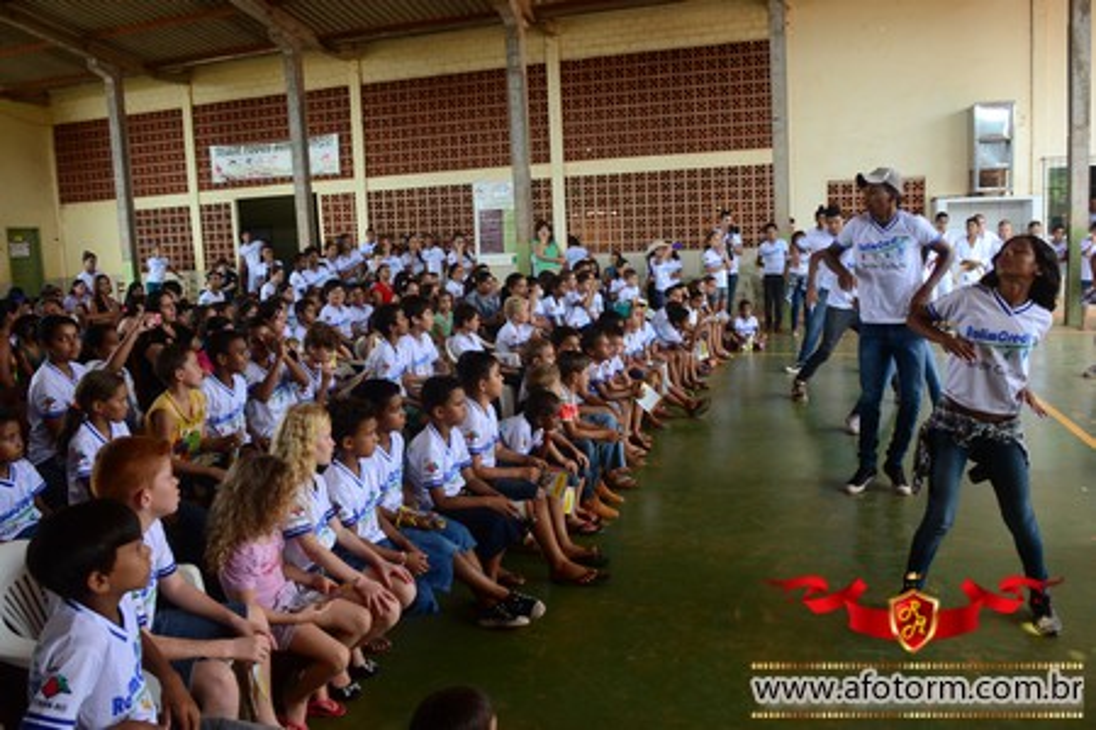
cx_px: 548
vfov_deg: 43.6
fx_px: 913
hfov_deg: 61.9
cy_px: 365
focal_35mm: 30
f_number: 5.6
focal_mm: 20
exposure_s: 1/160
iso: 400
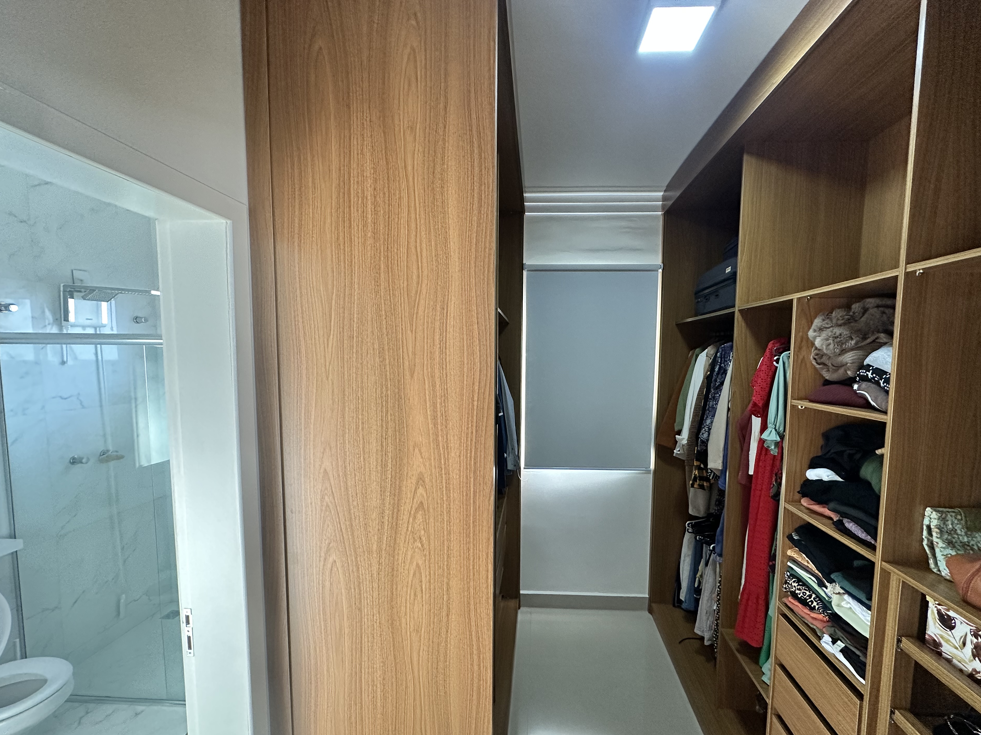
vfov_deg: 81.7
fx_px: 425
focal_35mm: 15
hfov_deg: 98.1
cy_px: 390
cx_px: 519
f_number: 2.2
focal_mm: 2.22
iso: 200
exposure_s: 1/99
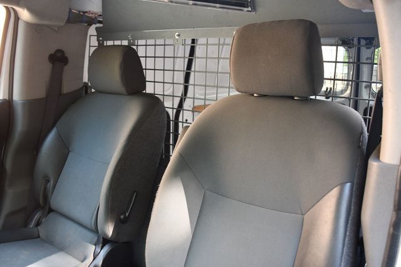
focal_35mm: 31
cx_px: 200
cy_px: 134
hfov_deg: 60.3
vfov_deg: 42.3
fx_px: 345
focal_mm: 21
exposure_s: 1/125
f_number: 3.8
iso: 1250
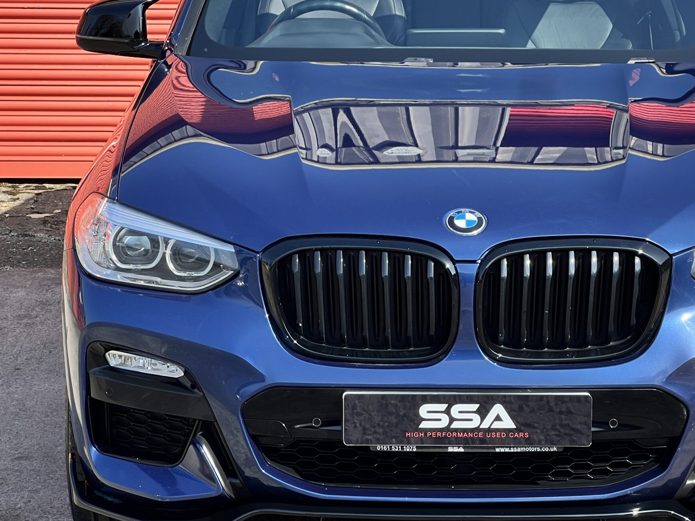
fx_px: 2269
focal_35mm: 113
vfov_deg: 13.1
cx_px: 453
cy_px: 200
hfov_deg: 17.4
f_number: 2.8
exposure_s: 1/320
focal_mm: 9
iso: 32
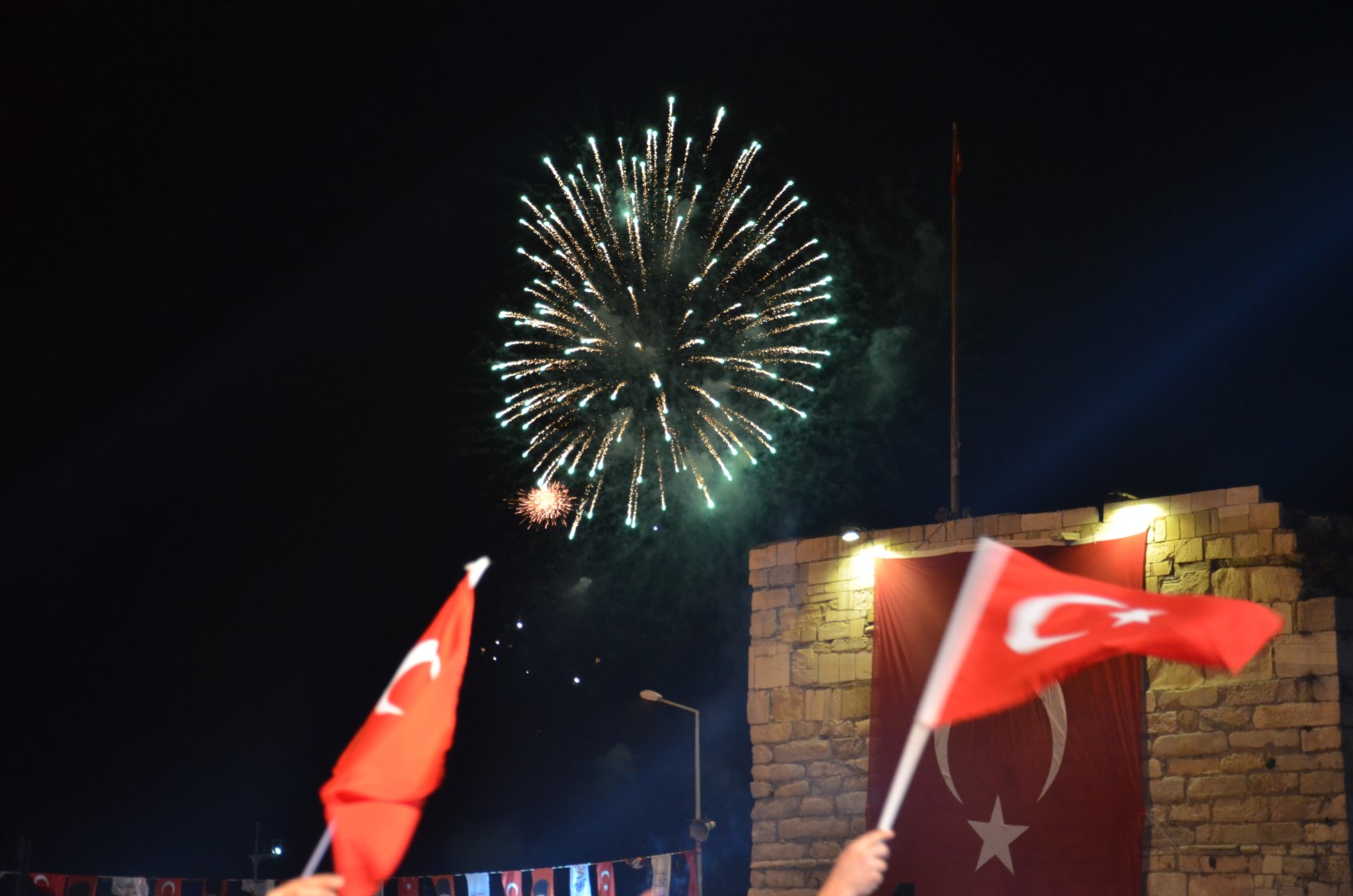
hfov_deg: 28.1
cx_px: 676
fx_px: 2700
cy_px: 448
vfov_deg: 18.8
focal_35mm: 72
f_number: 4.8
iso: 1400
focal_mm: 48
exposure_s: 1/30
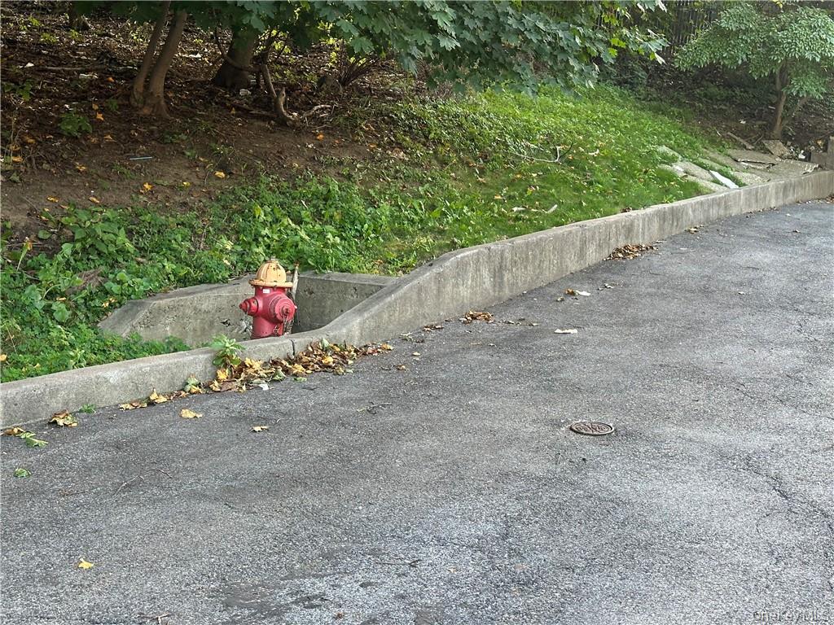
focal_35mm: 48
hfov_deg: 39.7
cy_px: 312
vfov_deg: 30.3
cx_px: 417
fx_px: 1156
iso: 80
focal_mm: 6.86
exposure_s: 1/121
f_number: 1.78
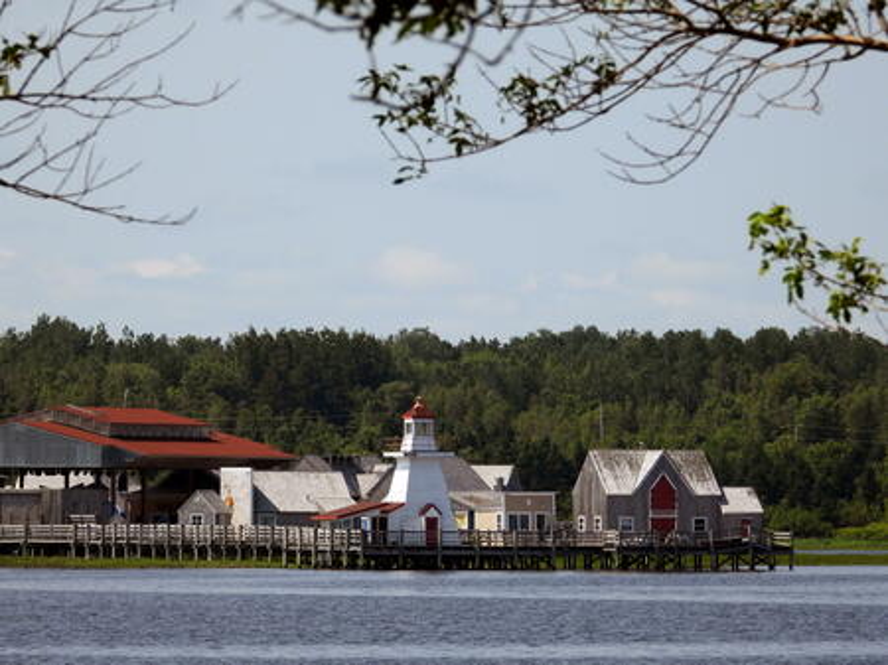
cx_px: 444
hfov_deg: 5.0
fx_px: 10256
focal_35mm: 400
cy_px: 332
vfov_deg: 3.7
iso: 100
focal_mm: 71.9
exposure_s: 1/800
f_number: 5
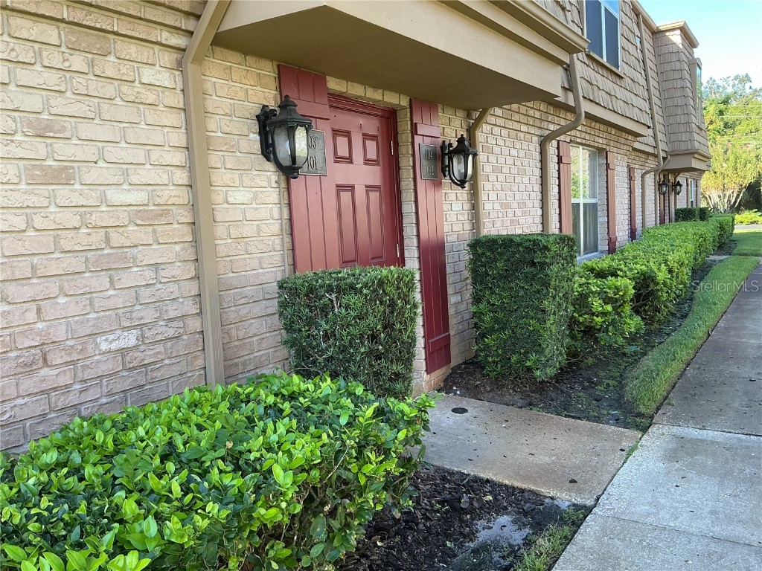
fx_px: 638
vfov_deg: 48.2
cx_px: 381
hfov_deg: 61.7
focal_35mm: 29
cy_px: 286
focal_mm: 3
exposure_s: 1/120
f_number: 1.8
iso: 20
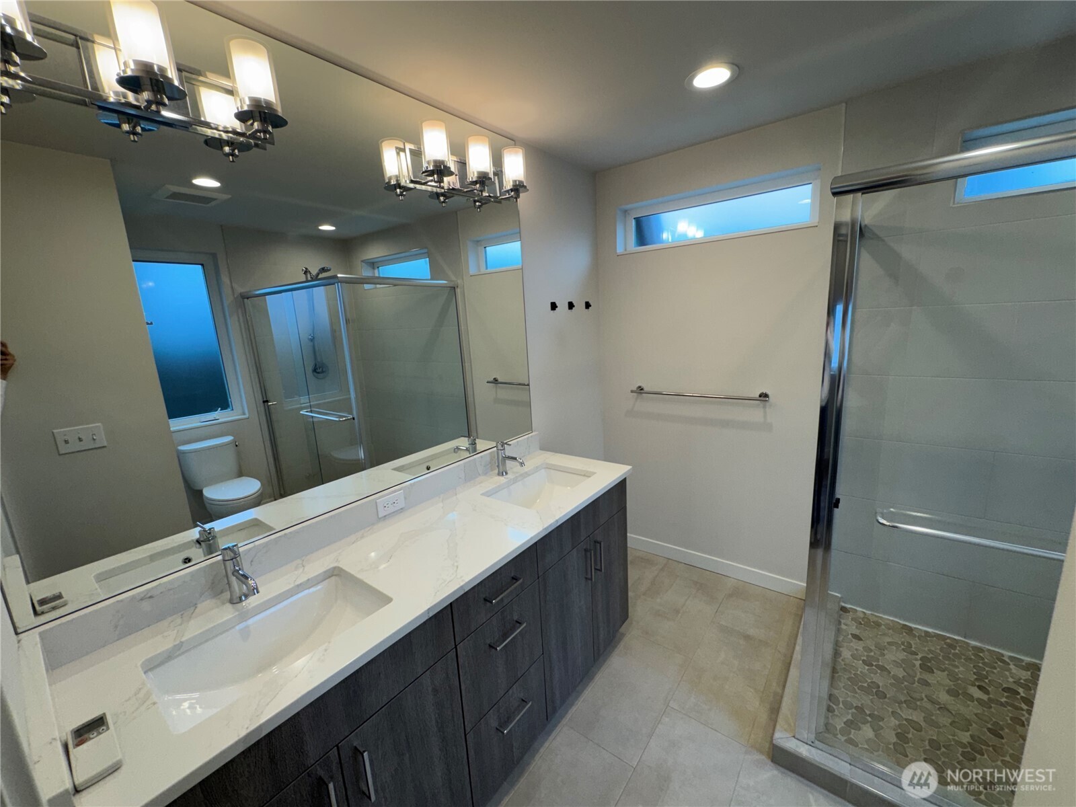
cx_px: 538
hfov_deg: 102.1
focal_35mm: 14
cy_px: 404
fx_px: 435
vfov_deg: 85.7
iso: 80
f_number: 2.2
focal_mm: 2.22
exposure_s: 1/120
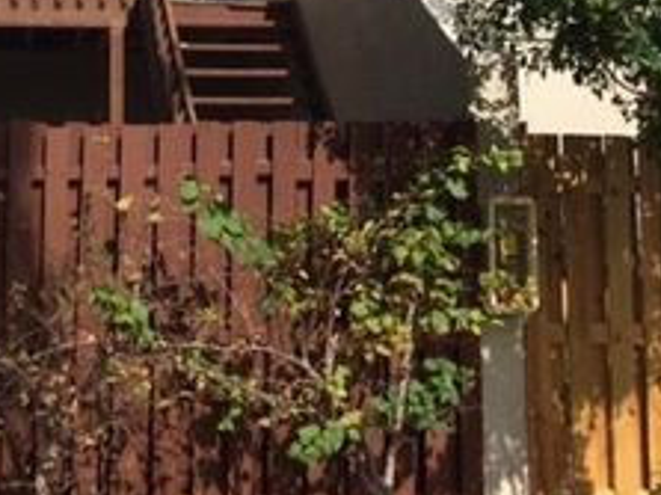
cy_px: 37
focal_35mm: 65
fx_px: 1241
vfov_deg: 22.0
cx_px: 83
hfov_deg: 28.8
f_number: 2.2
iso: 32
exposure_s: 1/2283
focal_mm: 4.15
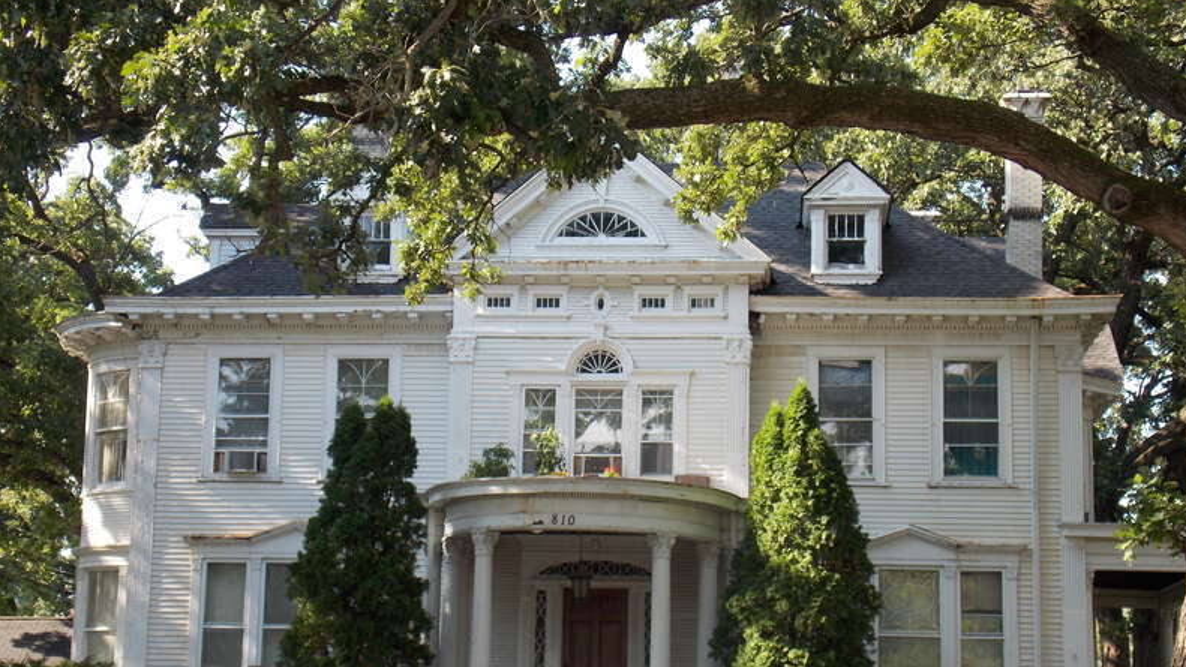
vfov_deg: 18.5
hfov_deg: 32.4
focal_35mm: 65
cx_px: 597
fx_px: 2044
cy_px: 423
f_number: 4
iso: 80
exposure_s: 1/100
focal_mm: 10.5
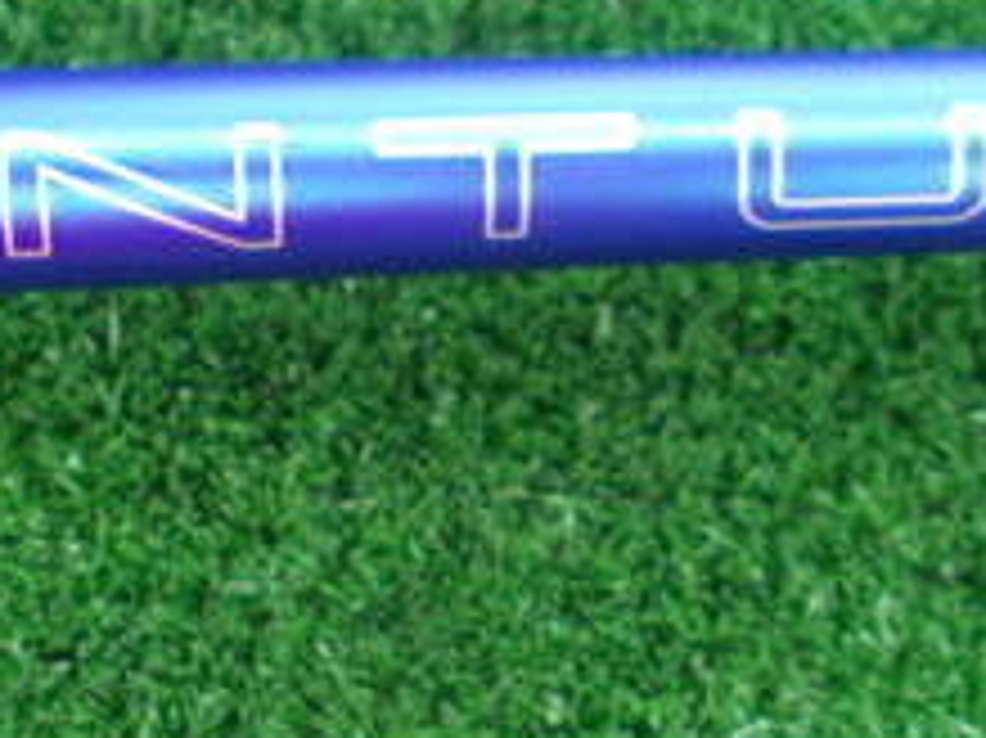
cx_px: 522
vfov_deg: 19.4
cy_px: 328
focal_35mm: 76
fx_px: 2164
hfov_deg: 25.7
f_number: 3.2
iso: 200
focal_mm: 4.6
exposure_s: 1/8
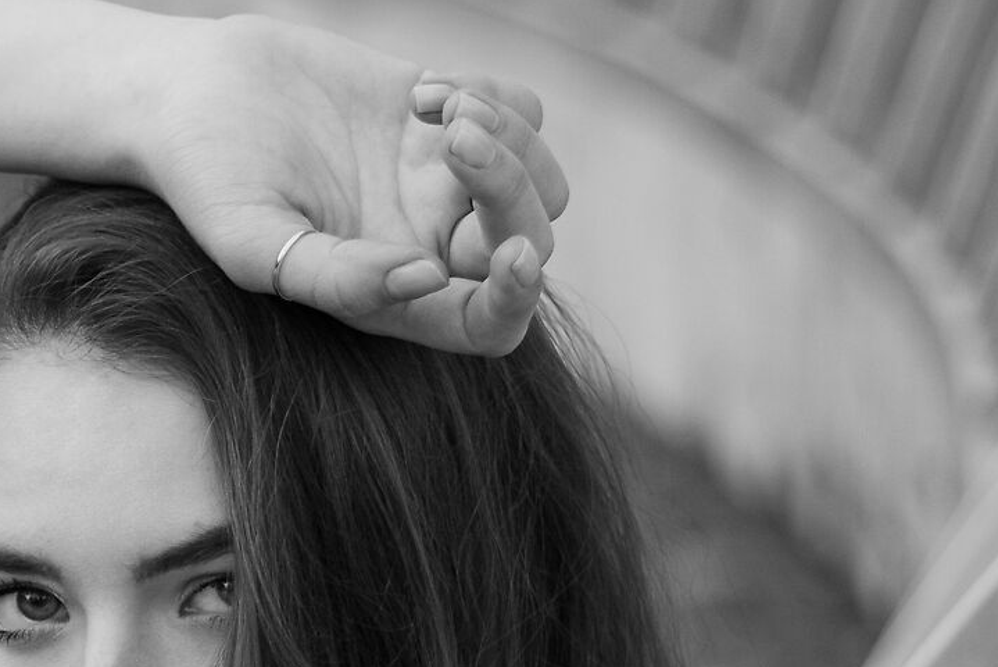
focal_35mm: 167
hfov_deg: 11.9
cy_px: 963
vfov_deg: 8.1
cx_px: -353
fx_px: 4631
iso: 320
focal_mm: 50
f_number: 2
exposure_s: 1/160
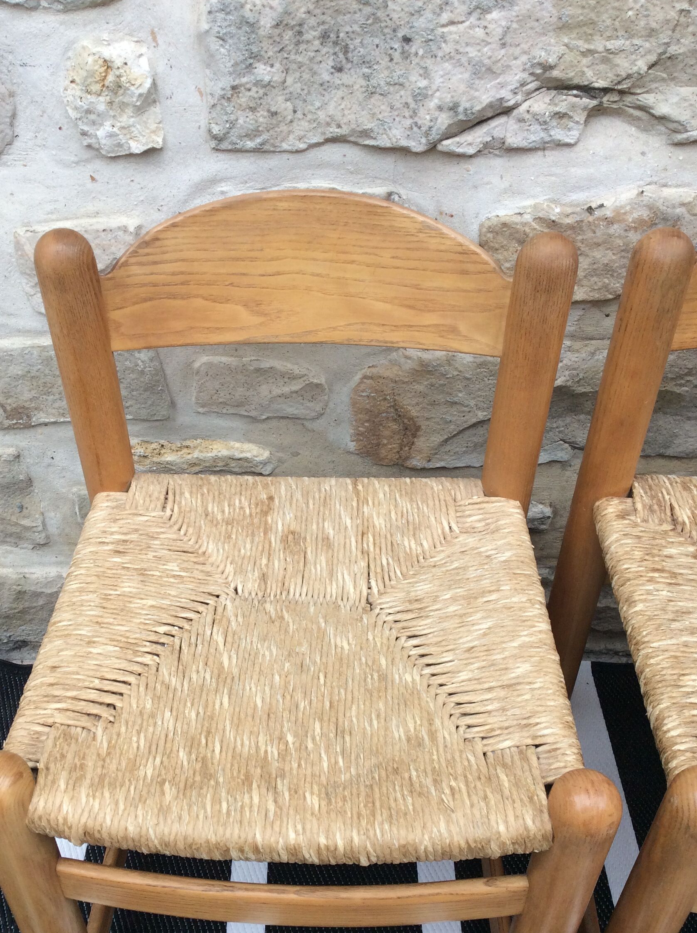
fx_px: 996
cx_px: 309
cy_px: 538
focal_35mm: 37
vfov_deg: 50.0
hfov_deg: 38.5
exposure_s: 1/100
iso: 40
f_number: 2.4
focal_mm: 3.3
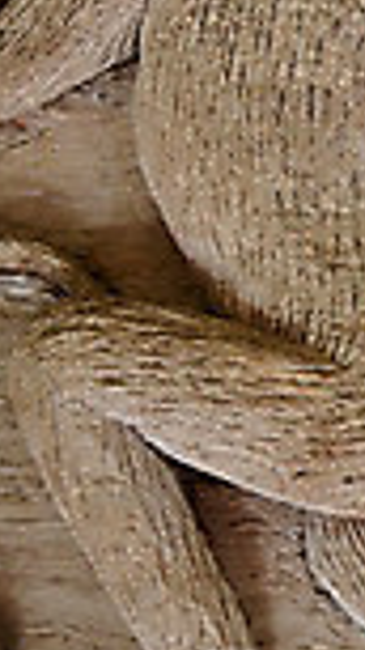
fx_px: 2978
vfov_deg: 12.4
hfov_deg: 6.3
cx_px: 1205
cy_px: 229
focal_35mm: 173
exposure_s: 1/6
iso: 100
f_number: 4.5
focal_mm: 28
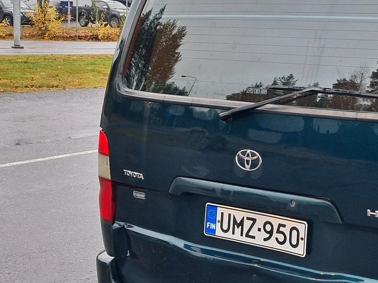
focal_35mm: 63
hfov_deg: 29.5
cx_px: 335
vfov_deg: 23.2
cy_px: 118
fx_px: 688
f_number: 1.8
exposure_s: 1/60
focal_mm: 4
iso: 50
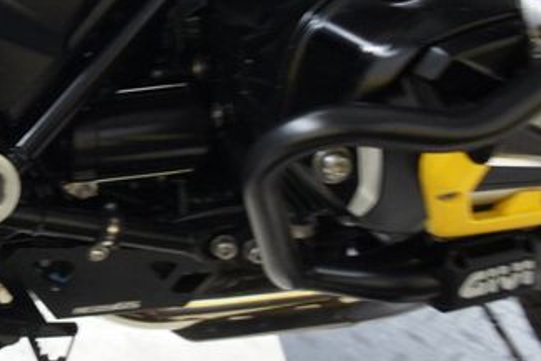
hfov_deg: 31.7
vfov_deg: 22.8
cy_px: 83
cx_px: 22
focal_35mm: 59
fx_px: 887
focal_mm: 20
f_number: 4
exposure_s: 1/30
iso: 1600
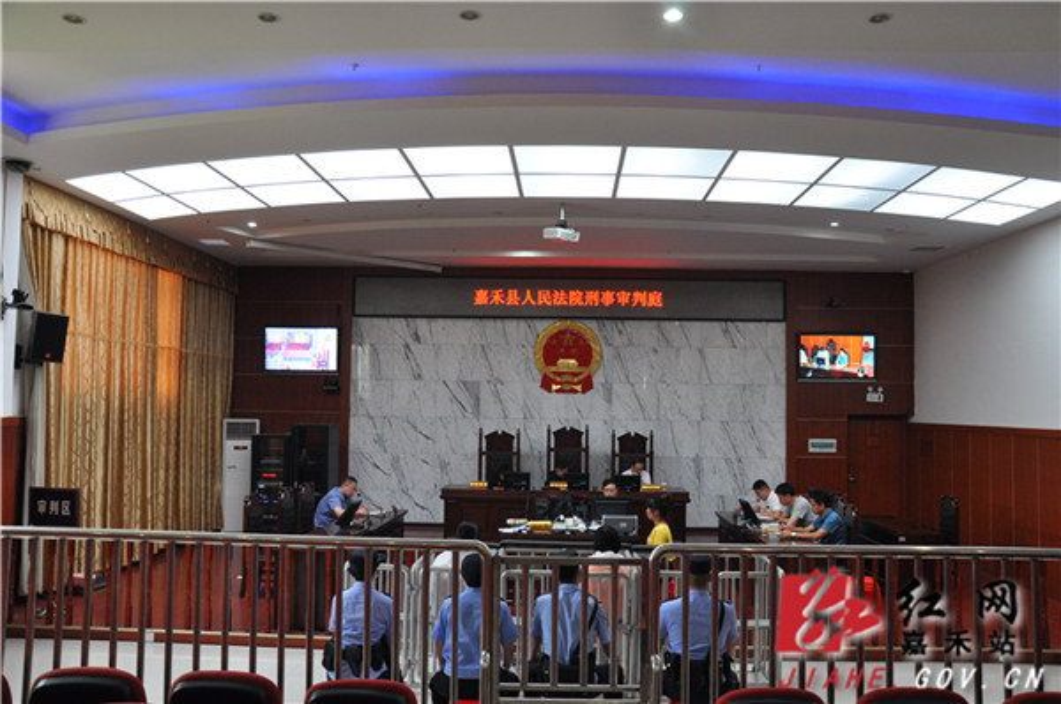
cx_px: 530
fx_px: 794
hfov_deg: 67.5
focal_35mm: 27
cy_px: 352
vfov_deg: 47.8
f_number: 5
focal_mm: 18
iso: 640
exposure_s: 1/25
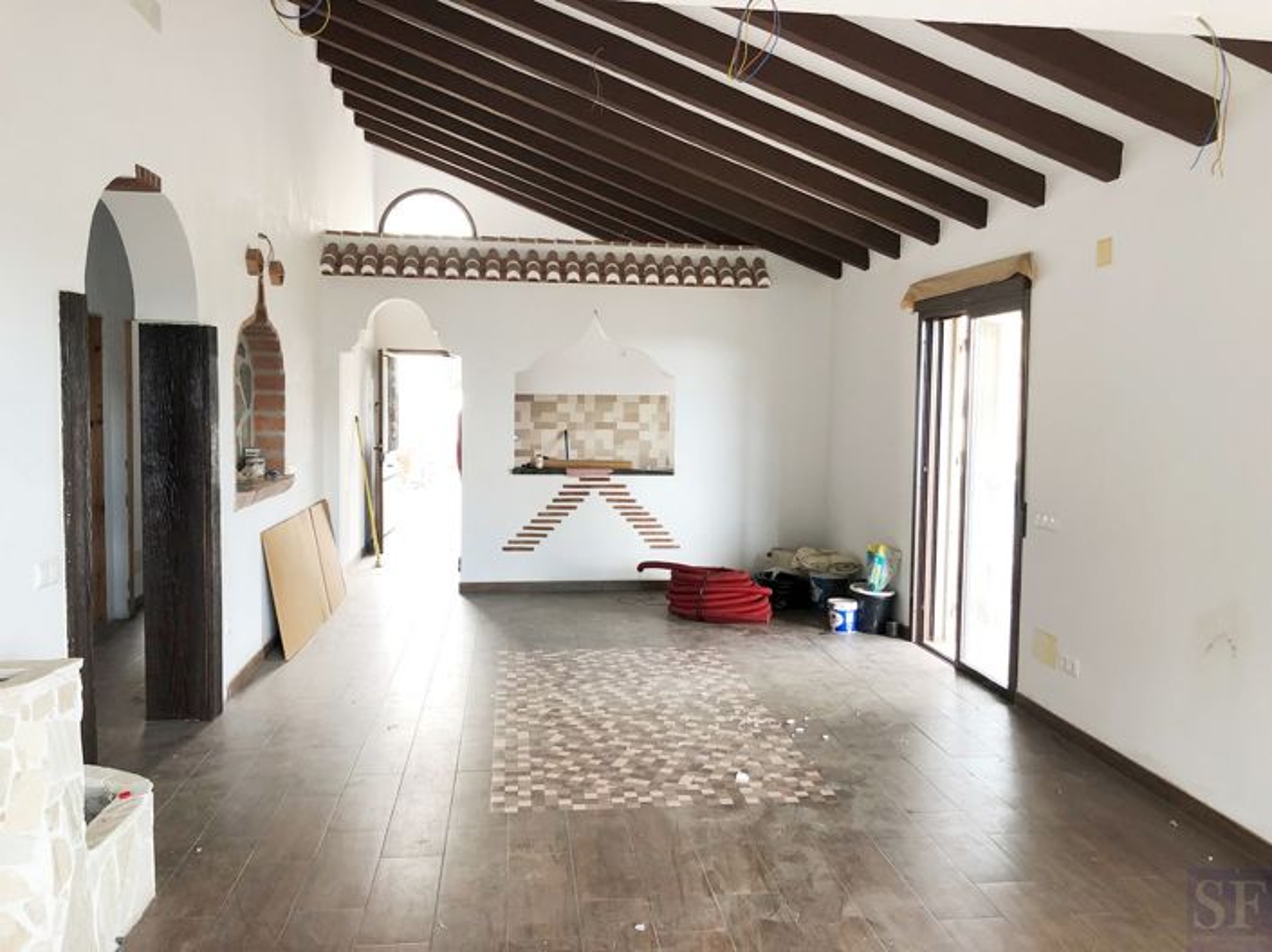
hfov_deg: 63.5
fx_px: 1028
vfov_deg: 49.7
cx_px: 636
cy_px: 476
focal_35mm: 28
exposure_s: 1/30
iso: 25
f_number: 1.8
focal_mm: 3.99
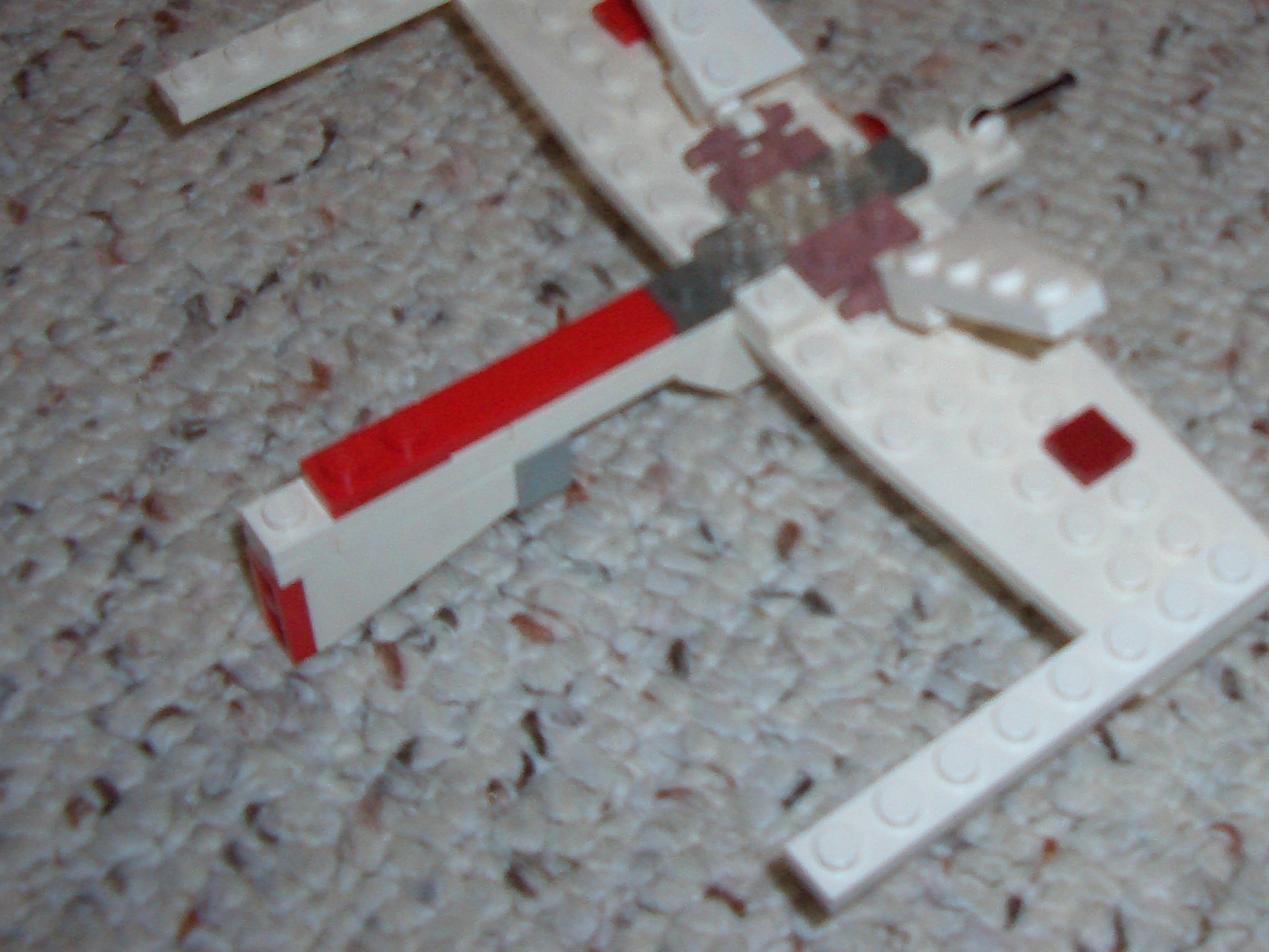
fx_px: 2236
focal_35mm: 61
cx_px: 937
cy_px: 132
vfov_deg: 23.5
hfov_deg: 31.2
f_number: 2.6
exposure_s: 1/60
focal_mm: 5.8
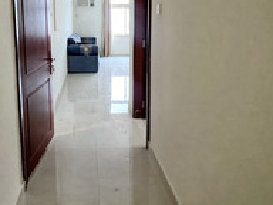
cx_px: 99
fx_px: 244
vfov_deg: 44.2
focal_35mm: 31
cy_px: 55
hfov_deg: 57.5
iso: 500
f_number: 1.8
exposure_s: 1/50
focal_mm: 1.57
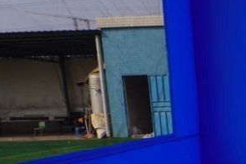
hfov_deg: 18.8
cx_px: 433
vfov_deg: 15.2
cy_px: 225
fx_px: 581
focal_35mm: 85
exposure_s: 1/160
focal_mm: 16
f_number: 10
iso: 100
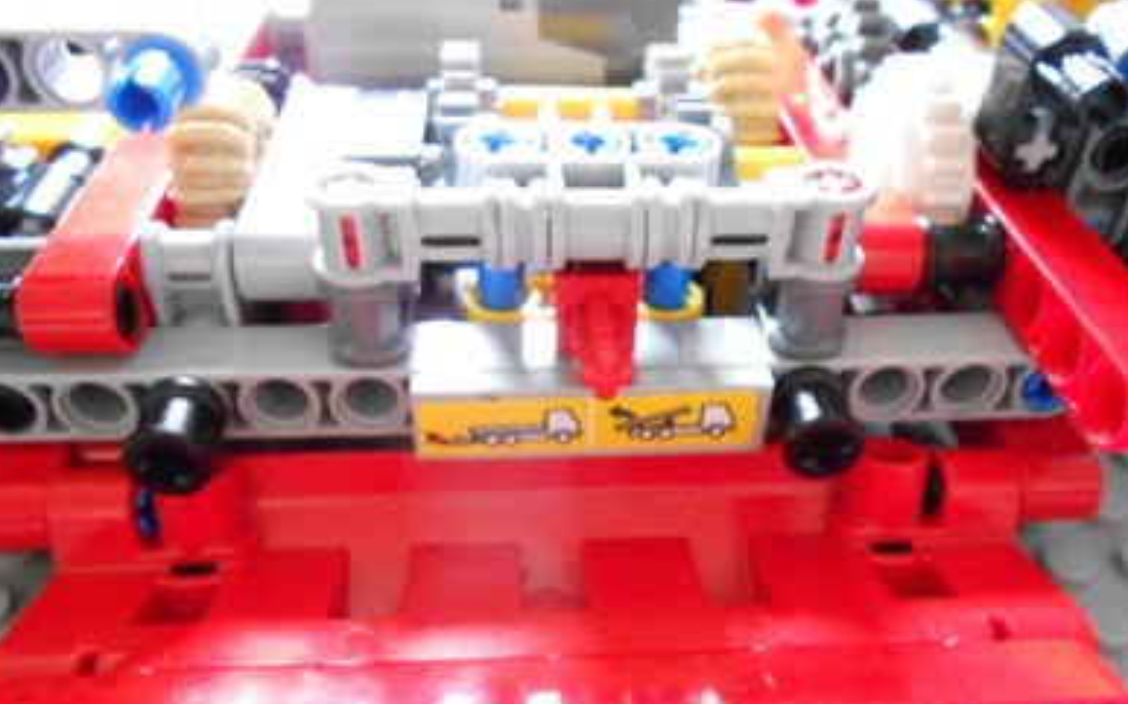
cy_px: 444
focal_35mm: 32
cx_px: 584
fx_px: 983
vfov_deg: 39.1
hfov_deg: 59.7
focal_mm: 4.6
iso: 800
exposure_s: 1/15
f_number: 3.2
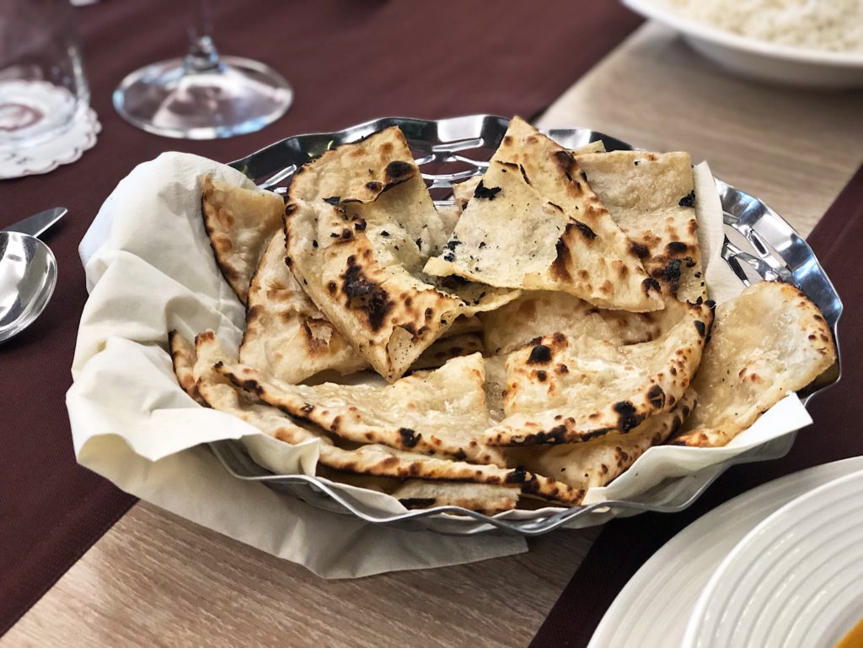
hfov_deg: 33.8
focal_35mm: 57
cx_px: 432
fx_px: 1421
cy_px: 324
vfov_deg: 25.7
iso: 320
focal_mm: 6.6
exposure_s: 1/33
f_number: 2.8
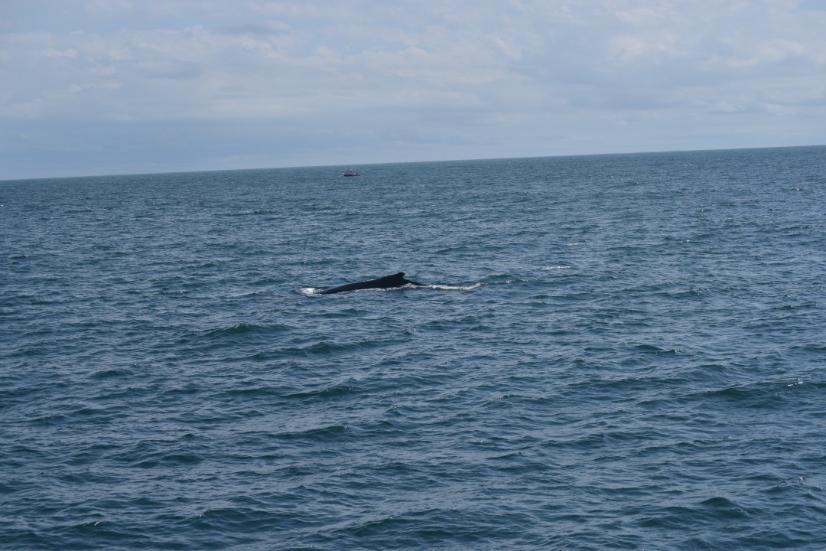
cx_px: 413
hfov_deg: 24.6
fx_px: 1893
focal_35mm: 82
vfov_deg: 16.6
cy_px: 276
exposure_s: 1/1600
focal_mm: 55
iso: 200
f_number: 5.6
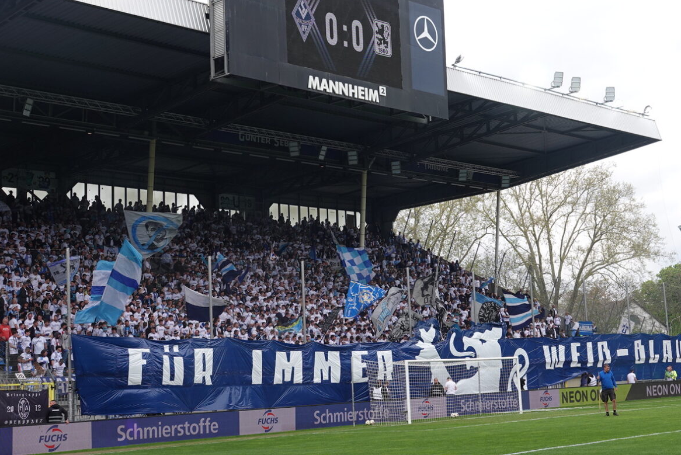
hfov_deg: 33.9
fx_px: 1117
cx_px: 381
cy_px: 206
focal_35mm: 59
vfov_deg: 23.0
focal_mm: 15.73
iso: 100
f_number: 4
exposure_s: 1/400
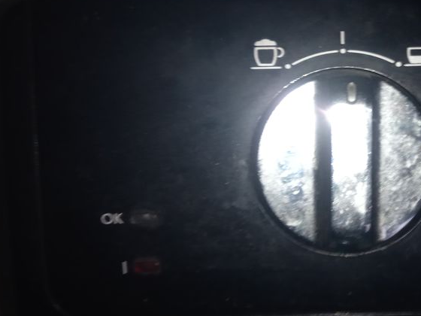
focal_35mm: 50
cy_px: 187
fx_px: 608
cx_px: 331
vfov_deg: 29.0
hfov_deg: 37.0
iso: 281
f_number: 2.2
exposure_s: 1/33.3
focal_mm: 3.43
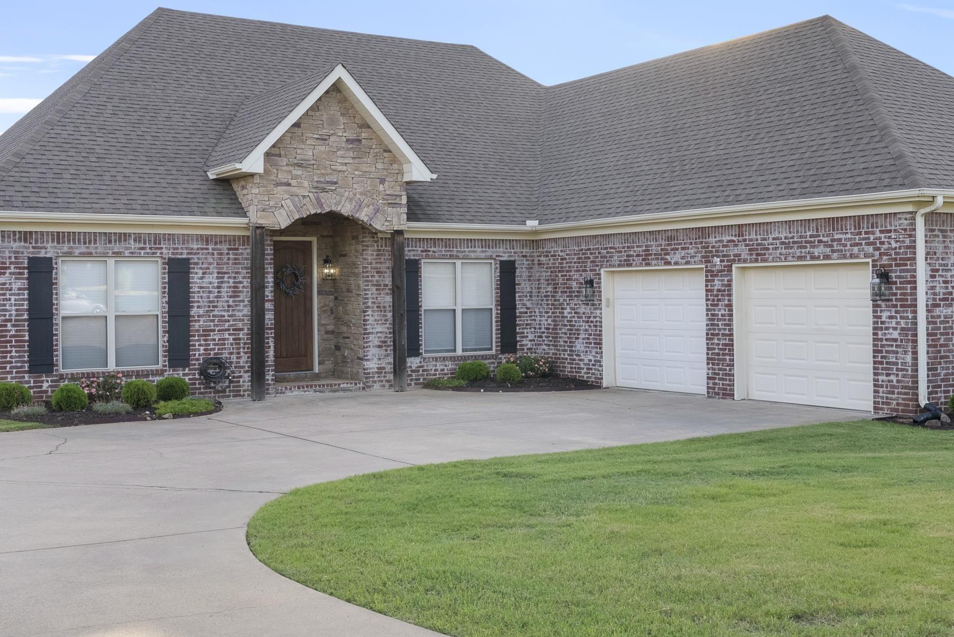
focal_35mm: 44
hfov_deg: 44.6
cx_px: 542
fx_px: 1159
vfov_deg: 30.7
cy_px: 281
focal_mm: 30.5
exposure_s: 1/500
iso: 640
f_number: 9
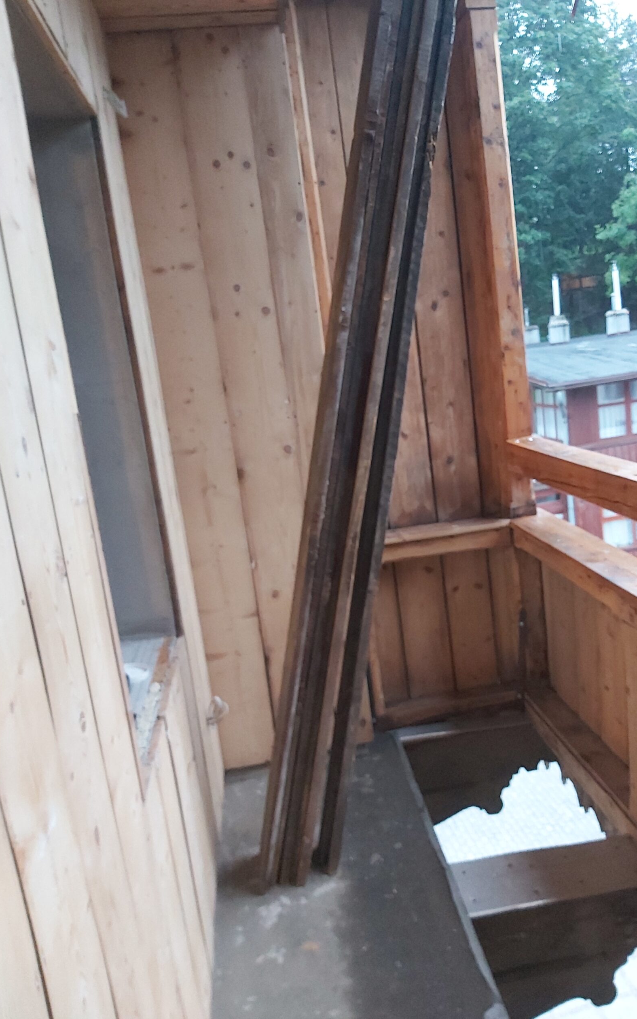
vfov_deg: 66.5
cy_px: 504
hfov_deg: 44.3
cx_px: 384
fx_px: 778
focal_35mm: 28
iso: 500
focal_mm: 3.92
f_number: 1.7
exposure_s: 1/24
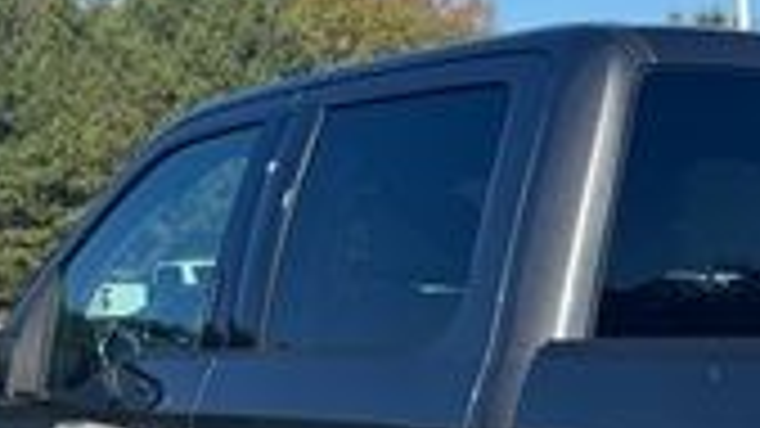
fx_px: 1995
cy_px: 662
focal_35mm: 99
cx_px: 949
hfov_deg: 20.0
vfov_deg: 11.6
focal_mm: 6.76
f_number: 1.78
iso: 80
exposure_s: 1/3247
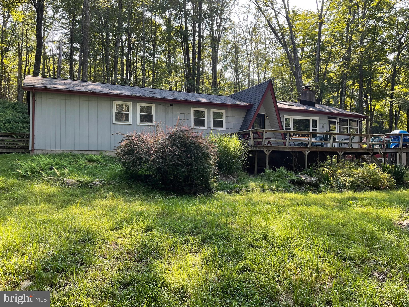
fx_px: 343
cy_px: 154
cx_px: 204
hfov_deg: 61.7
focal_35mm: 29
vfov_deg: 48.2
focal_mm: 3
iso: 16
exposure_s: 1/122
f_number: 1.8
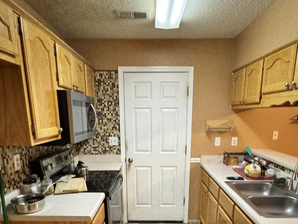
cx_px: 151
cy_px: 171
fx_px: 232
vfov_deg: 49.1
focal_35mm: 27
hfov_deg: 65.3
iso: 800
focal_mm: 2.22
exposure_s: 1/40
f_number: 2.2
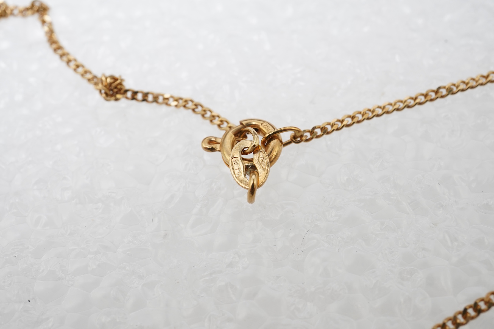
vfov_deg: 29.9
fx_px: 618
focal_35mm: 45
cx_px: 247
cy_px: 164
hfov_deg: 43.6
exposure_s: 1/125
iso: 640
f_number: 18
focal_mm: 30
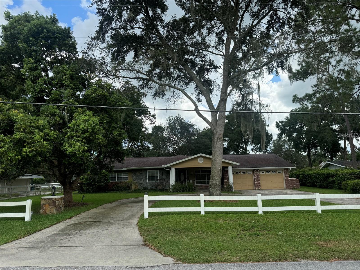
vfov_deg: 56.8
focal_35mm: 24
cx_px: 180
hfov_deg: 71.6
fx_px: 250
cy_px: 135
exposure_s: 1/1637
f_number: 1.78
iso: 80
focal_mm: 6.76
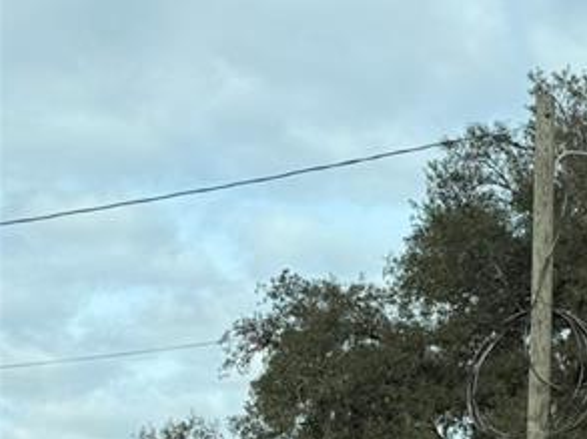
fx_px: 1423
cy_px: 415
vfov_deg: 17.2
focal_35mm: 84
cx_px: 1024
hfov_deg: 18.7
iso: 80
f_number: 1.78
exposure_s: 1/2525
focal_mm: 6.76
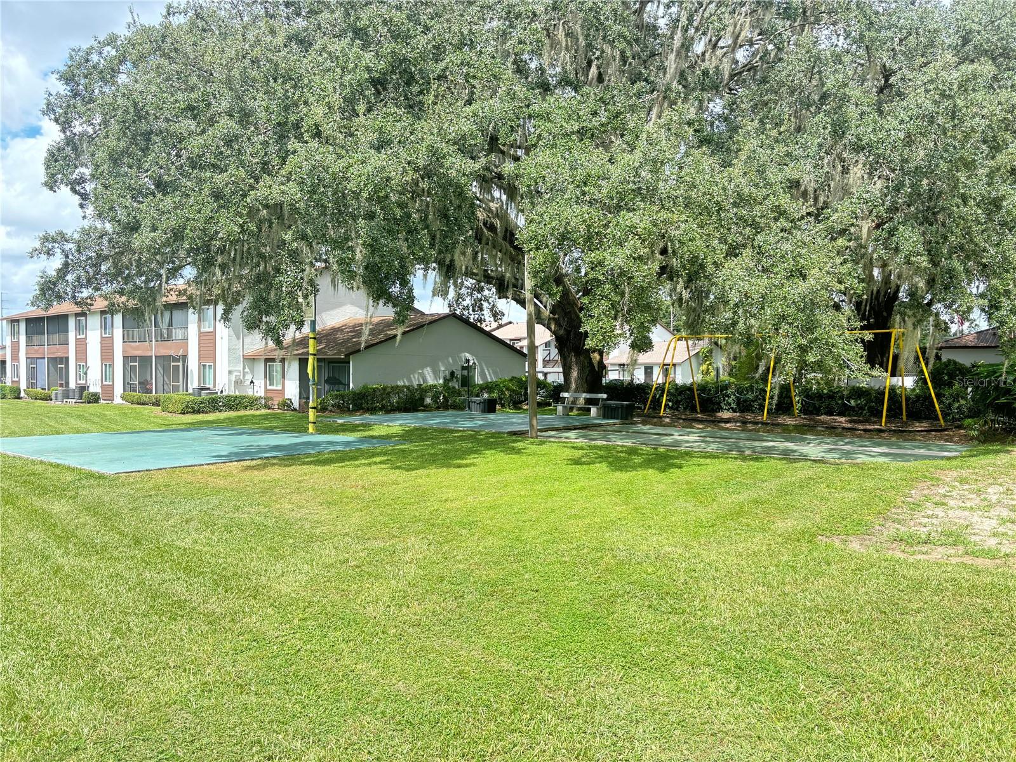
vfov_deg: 53.1
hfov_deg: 67.3
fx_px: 763
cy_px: 381
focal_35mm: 26
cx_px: 508
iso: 50
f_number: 1.6
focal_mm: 5.96
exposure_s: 1/630
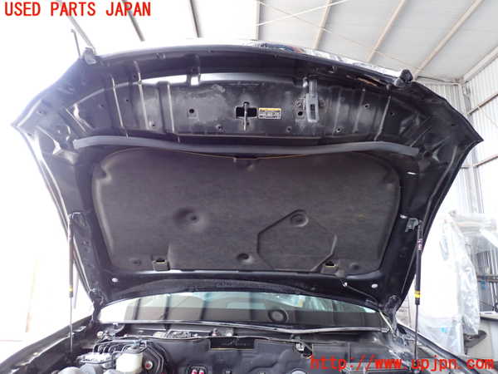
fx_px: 360
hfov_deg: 69.4
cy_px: 187
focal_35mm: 25
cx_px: 249
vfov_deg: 54.9
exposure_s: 1/30
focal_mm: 4.5
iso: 800
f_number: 8
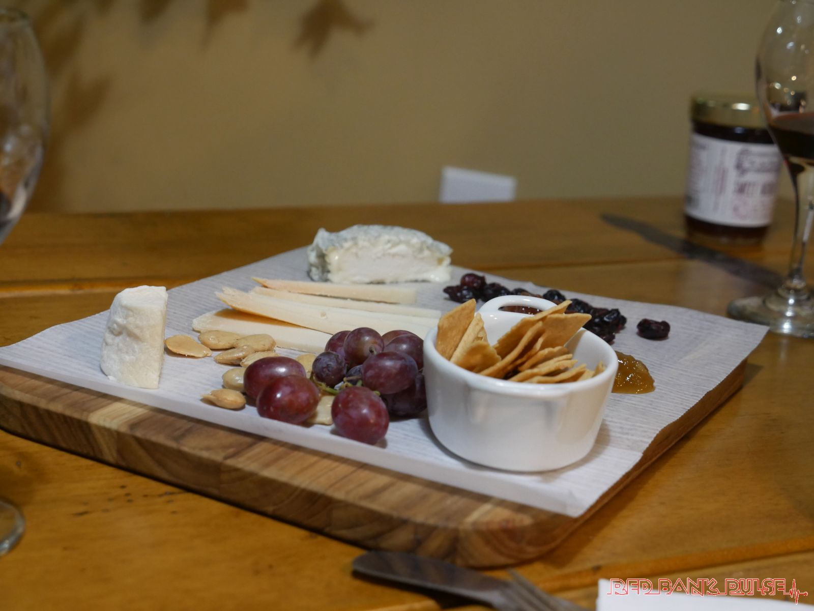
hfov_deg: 29.4
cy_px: 306
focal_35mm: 66
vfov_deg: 22.3
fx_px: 1552
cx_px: 407
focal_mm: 33
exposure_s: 1/20
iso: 1600
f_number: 4
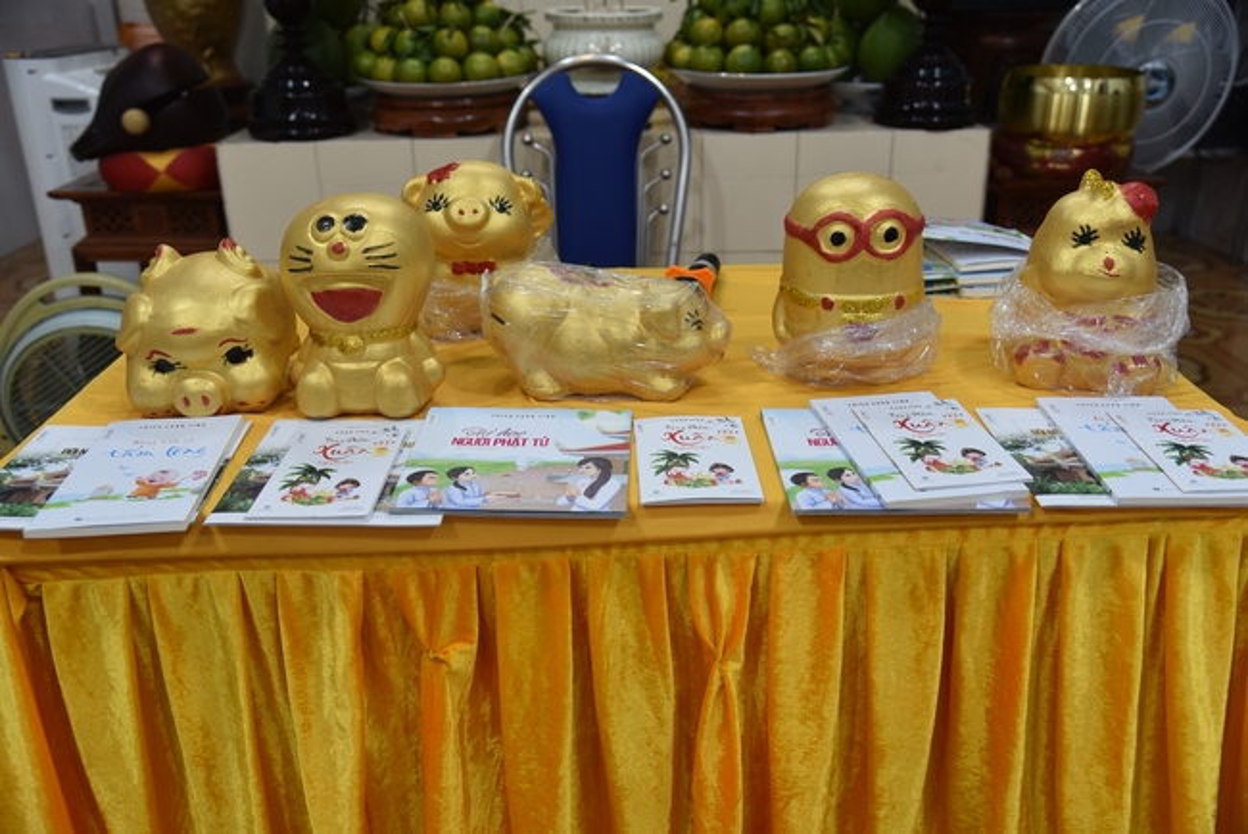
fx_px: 1179
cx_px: 624
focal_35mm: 34
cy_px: 417
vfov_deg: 38.9
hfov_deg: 55.8
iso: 400
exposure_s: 1/60
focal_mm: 34
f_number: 4
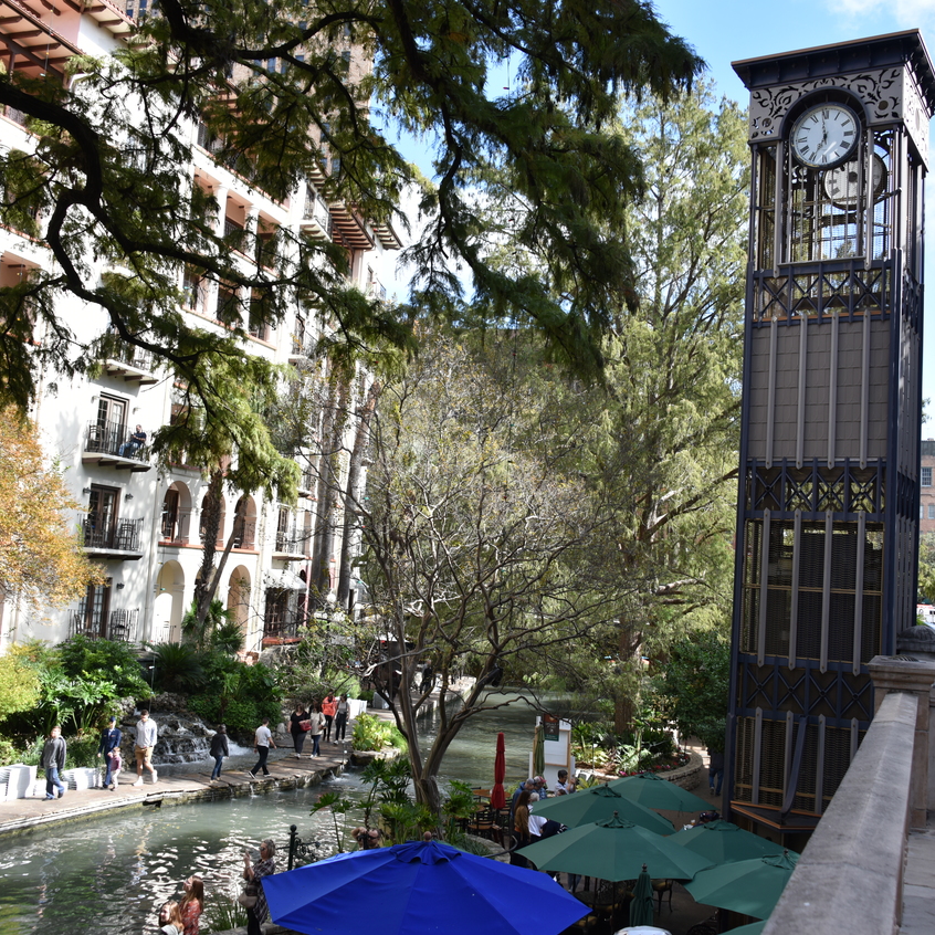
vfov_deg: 46.0
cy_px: 465
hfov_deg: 46.0
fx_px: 1100
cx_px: 488
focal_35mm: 36
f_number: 6.3
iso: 100
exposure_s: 1/160
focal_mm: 28
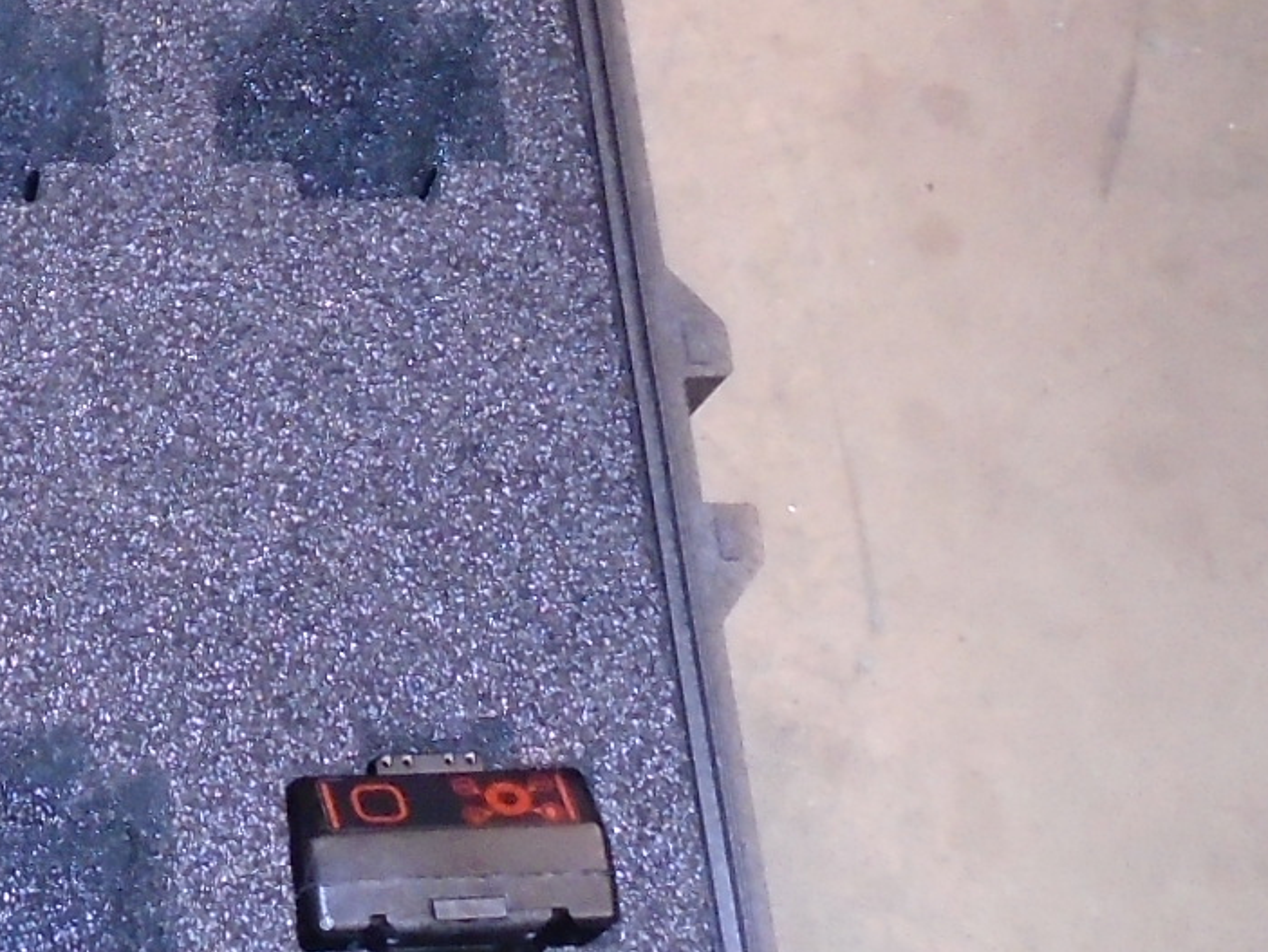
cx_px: -302
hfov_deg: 19.1
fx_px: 3518
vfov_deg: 14.9
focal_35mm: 96
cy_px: -182
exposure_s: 1/30
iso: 400
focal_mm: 4.6
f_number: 3.2
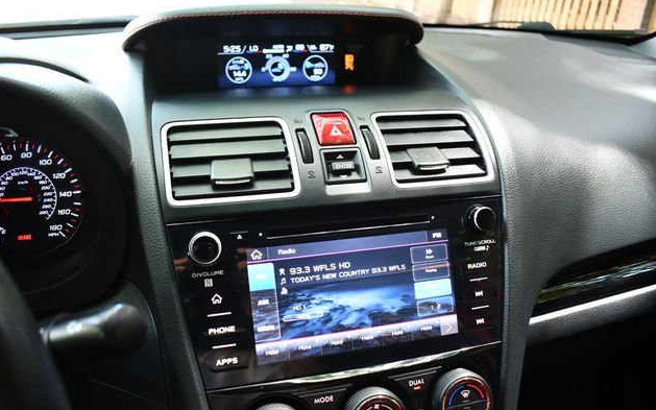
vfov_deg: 44.5
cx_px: 323
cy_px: 212
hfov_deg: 66.5
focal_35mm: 28
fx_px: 501
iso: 1400
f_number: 3.5
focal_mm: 18
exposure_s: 1/125
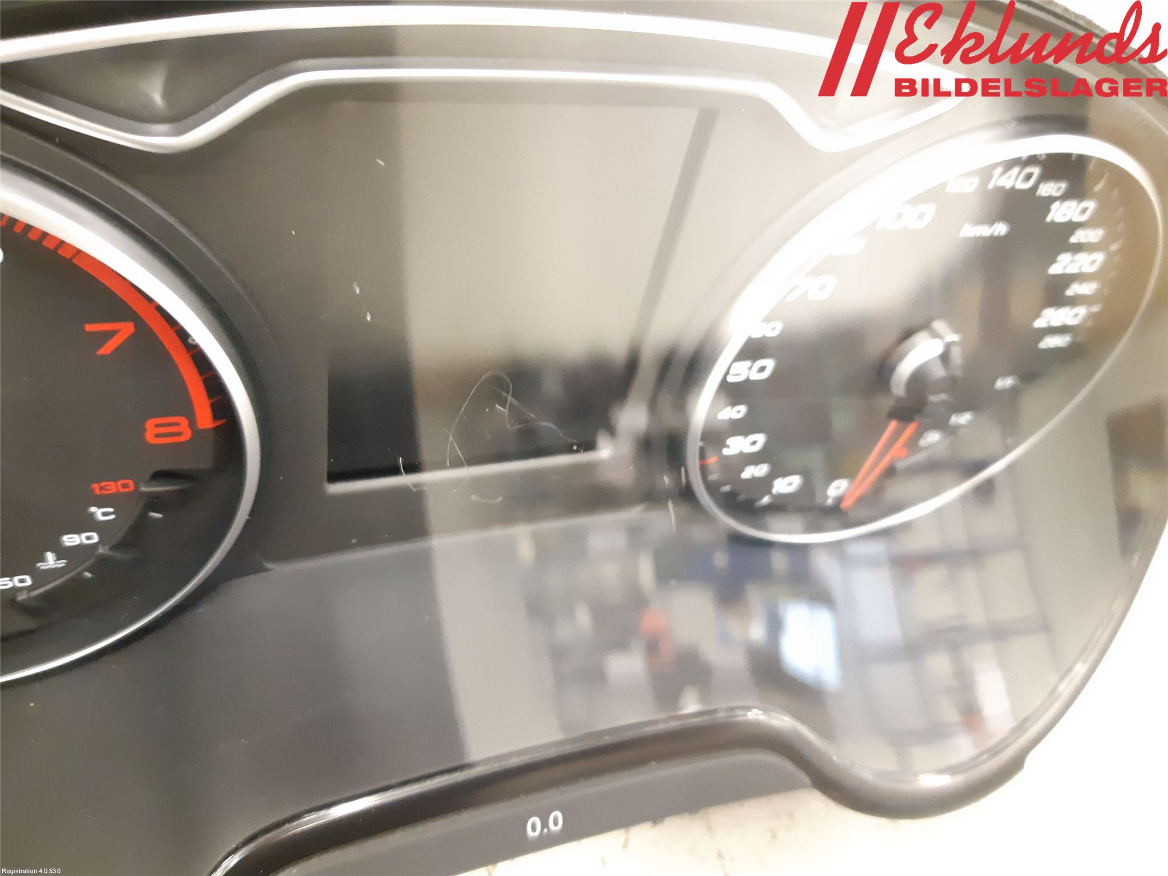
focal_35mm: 26
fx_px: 877
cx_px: 584
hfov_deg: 67.3
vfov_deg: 53.1
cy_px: 438
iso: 640
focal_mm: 3.93
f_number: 1.7
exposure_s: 1/20
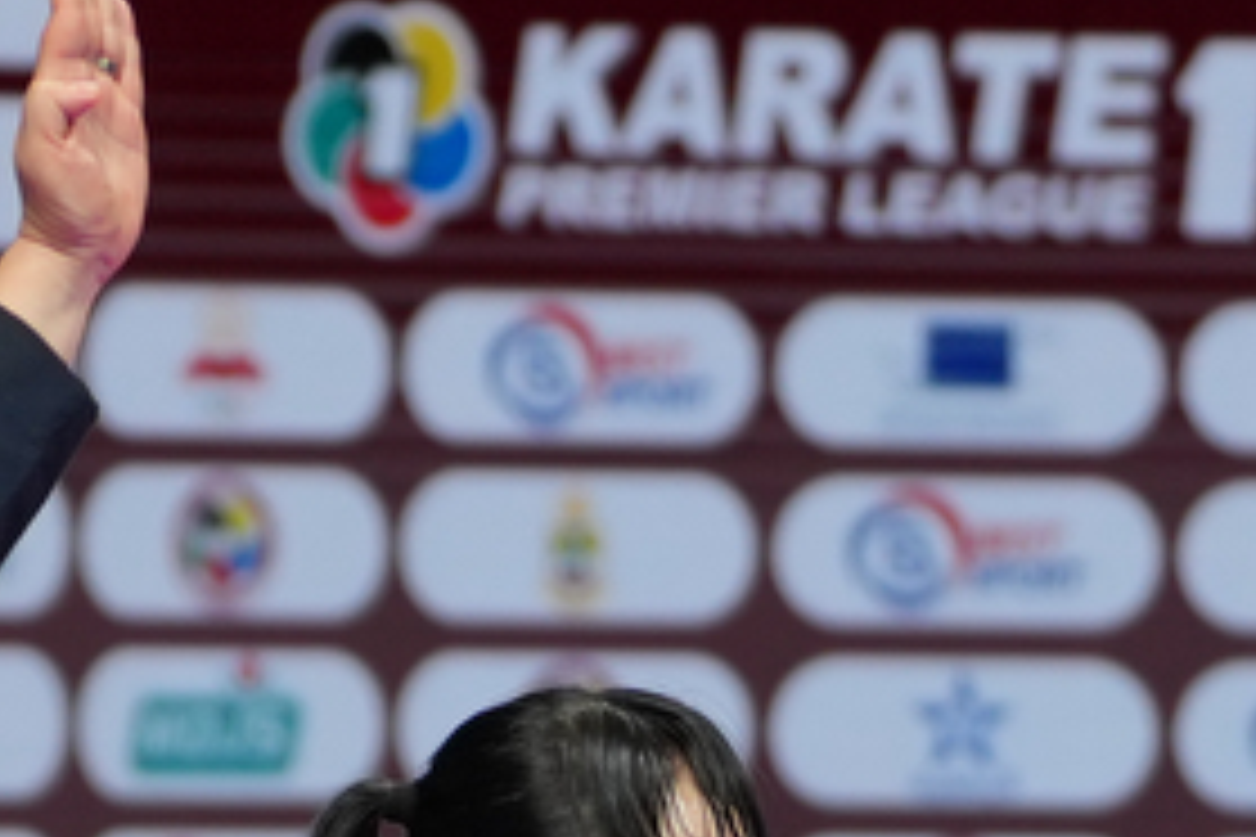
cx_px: -572
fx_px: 23583
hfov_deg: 3.0
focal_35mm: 676
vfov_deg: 2.0
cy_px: 1908
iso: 400
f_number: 2.8
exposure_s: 1/500
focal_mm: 79
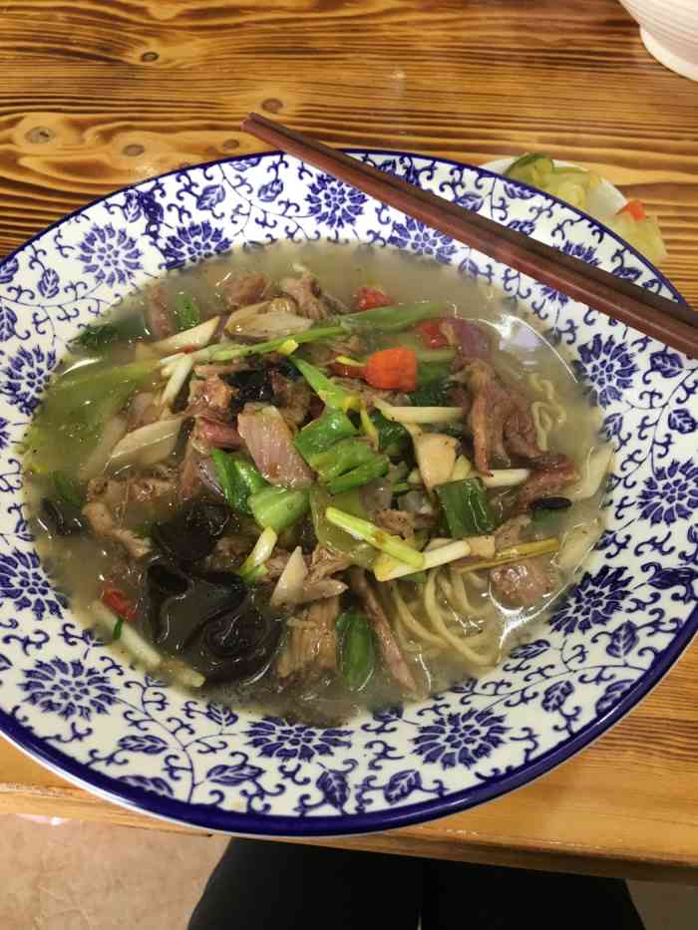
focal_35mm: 29
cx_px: 349
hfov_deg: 48.2
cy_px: 465
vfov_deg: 61.7
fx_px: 779
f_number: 2.2
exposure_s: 1/33
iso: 50
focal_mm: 4.15
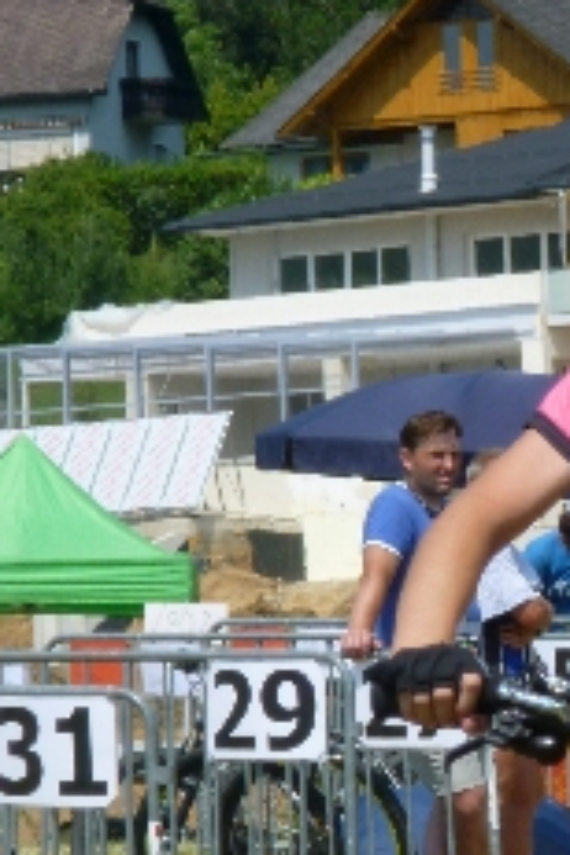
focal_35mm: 491
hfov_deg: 2.8
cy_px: 922
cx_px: 666
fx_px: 11660
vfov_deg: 4.2
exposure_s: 1/320
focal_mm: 32.4
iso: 100
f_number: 5.8
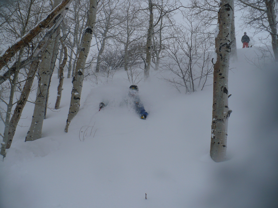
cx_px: 139
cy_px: 104
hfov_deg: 50.1
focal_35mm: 37
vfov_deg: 38.7
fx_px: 297
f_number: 8
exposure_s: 1/500
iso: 100
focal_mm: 6.1
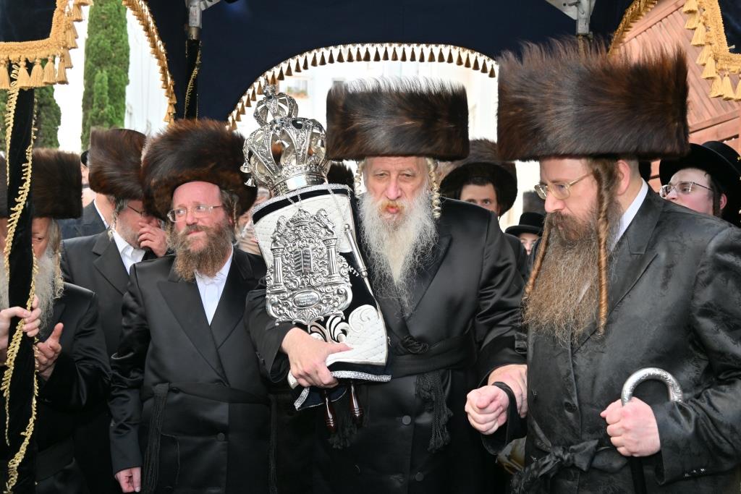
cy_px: 247
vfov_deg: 35.1
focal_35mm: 38
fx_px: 782
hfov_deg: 50.7
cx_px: 370
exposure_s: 1/200
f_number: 5.6
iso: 200
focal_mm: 38
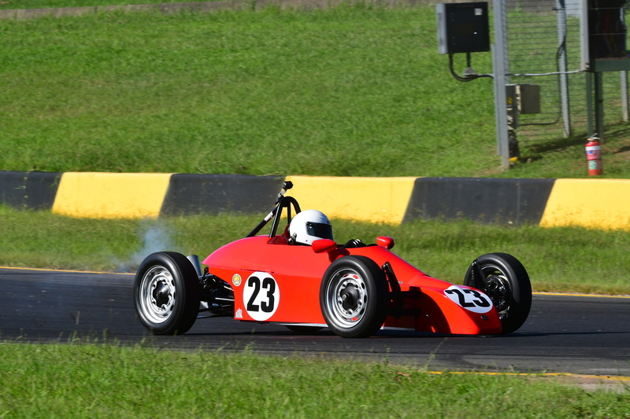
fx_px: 5249
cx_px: 315
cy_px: 210
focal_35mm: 300
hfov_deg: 6.9
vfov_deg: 4.6
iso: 500
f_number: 13
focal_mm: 200
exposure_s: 1/640
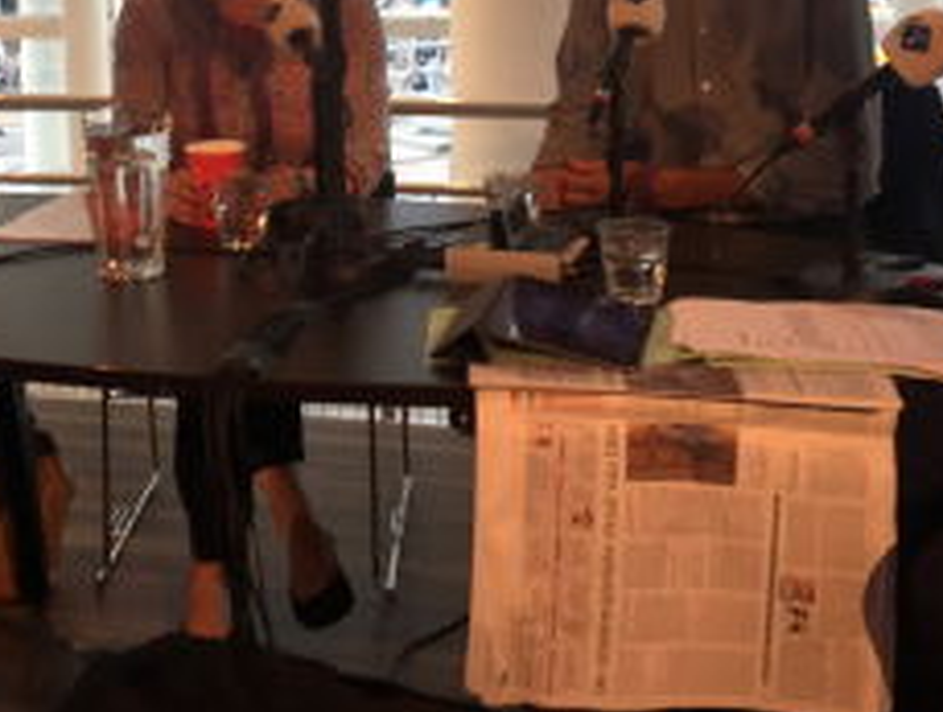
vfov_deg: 22.5
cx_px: 309
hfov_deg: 30.4
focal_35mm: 63
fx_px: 1721
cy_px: 10
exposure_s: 1/100
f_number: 2.2
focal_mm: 4.15
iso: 50
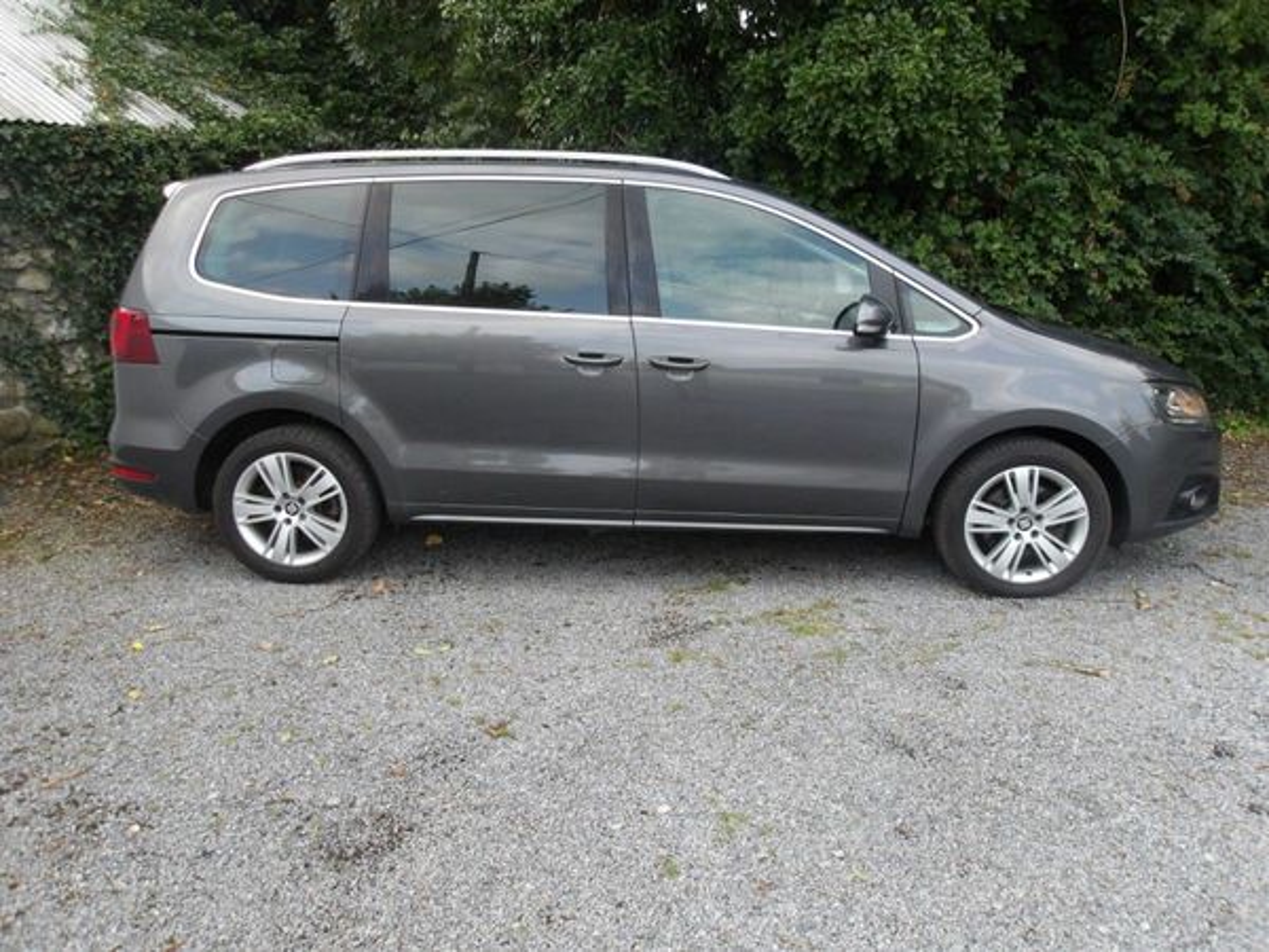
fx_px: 990
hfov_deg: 65.3
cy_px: 476
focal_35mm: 27
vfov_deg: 51.4
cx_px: 634
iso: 100
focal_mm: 4.9
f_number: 3
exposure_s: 1/285
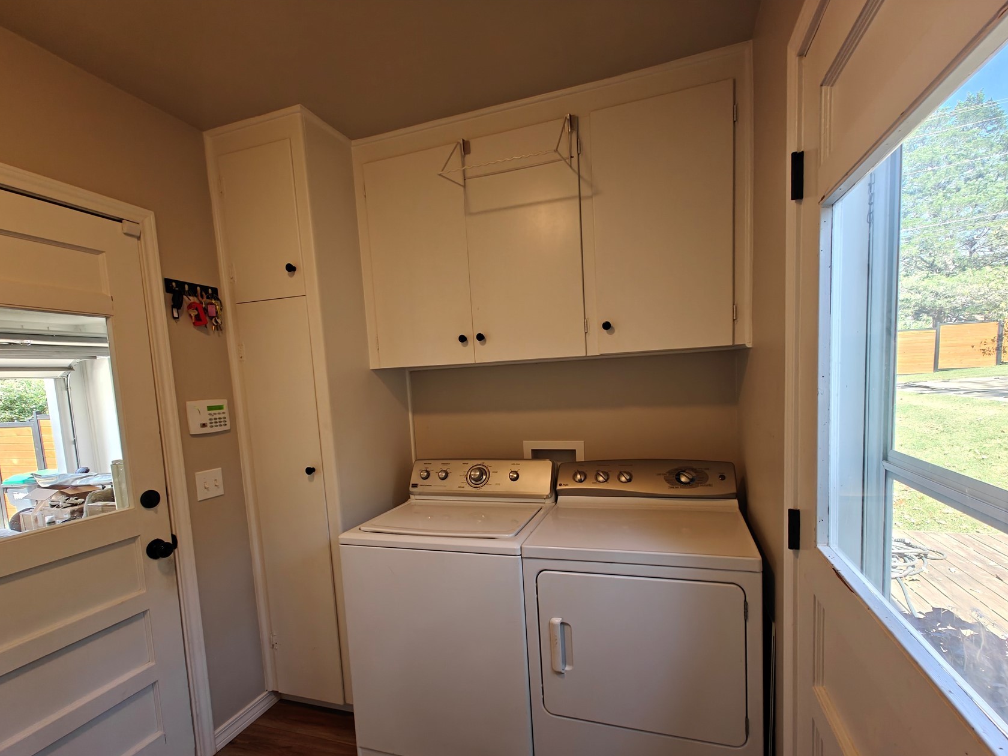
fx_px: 466
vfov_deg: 77.7
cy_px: 430
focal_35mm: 16
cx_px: 509
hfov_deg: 94.5
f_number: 2.2
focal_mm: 2.62
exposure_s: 1/60
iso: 80
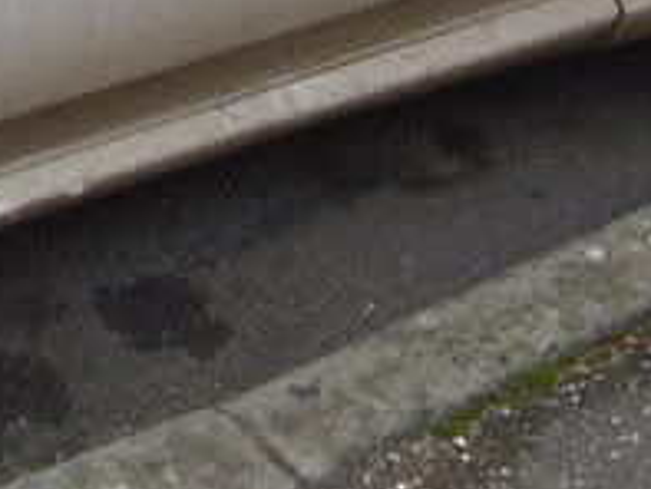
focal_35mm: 142
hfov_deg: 13.5
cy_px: -53
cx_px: -129
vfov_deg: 10.3
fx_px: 2672
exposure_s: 1/60
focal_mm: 5.8
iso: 50
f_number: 2.8
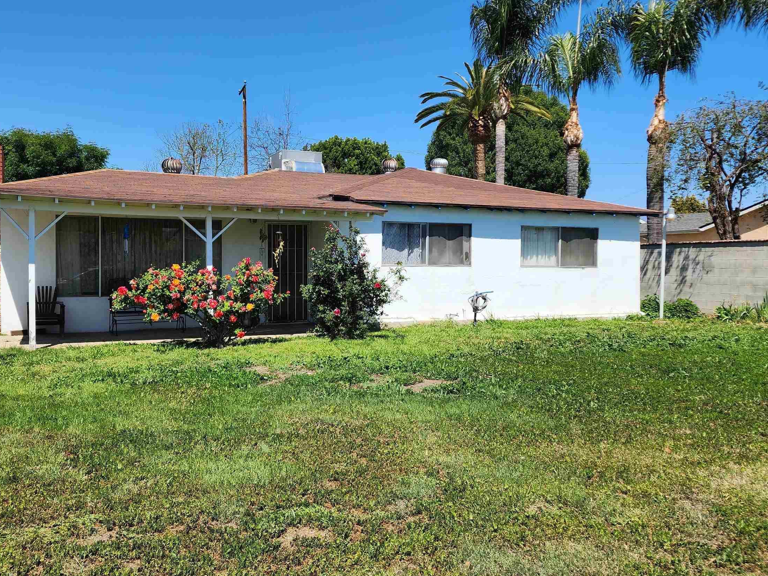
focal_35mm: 32
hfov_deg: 56.4
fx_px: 710
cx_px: 313
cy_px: 289
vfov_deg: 44.2
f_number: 1.8
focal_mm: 6.4
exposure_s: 1/1129
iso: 12
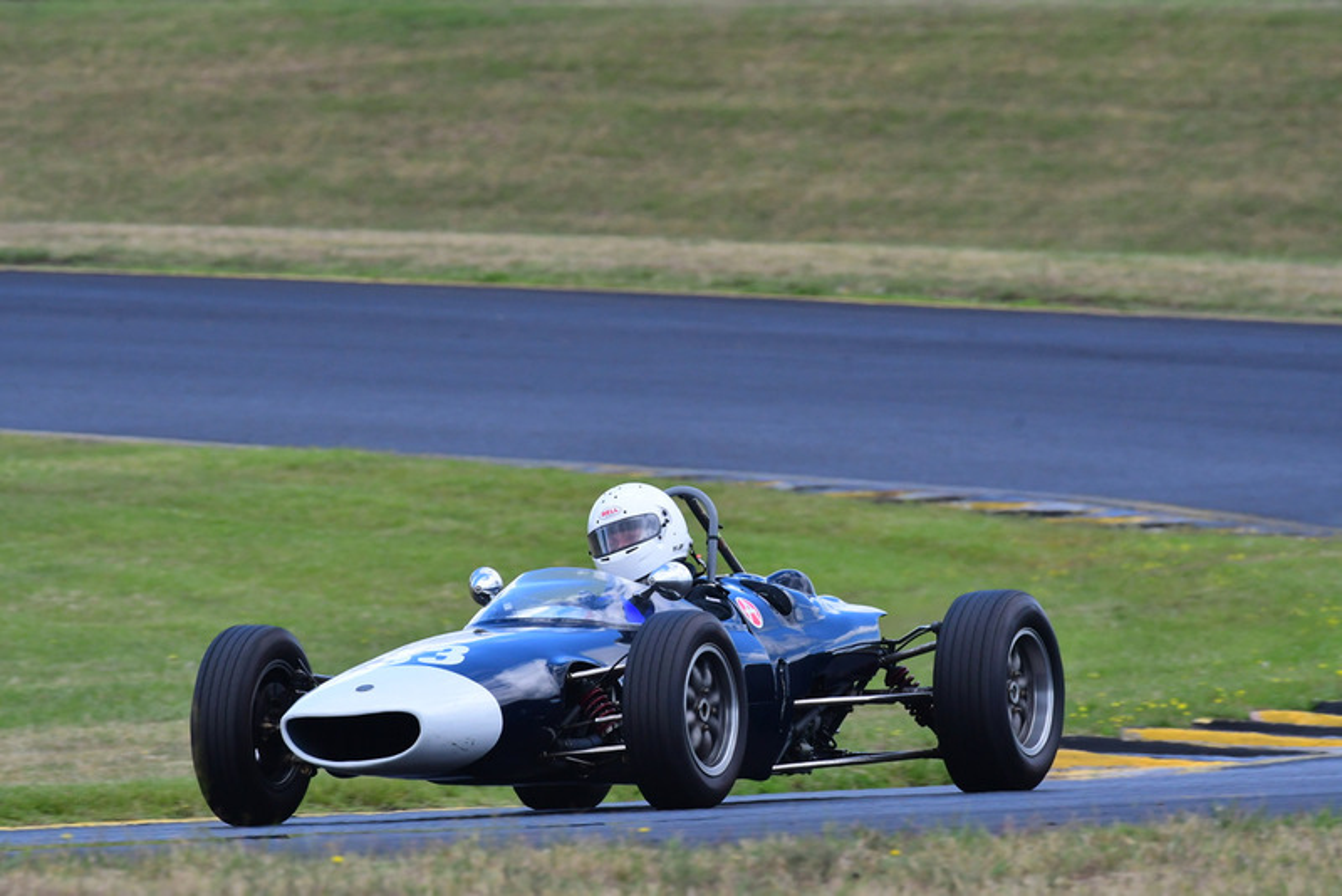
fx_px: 21814
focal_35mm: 585
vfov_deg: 2.4
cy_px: 448
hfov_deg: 3.5
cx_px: 671
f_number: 11
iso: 1000
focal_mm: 390
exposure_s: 1/640
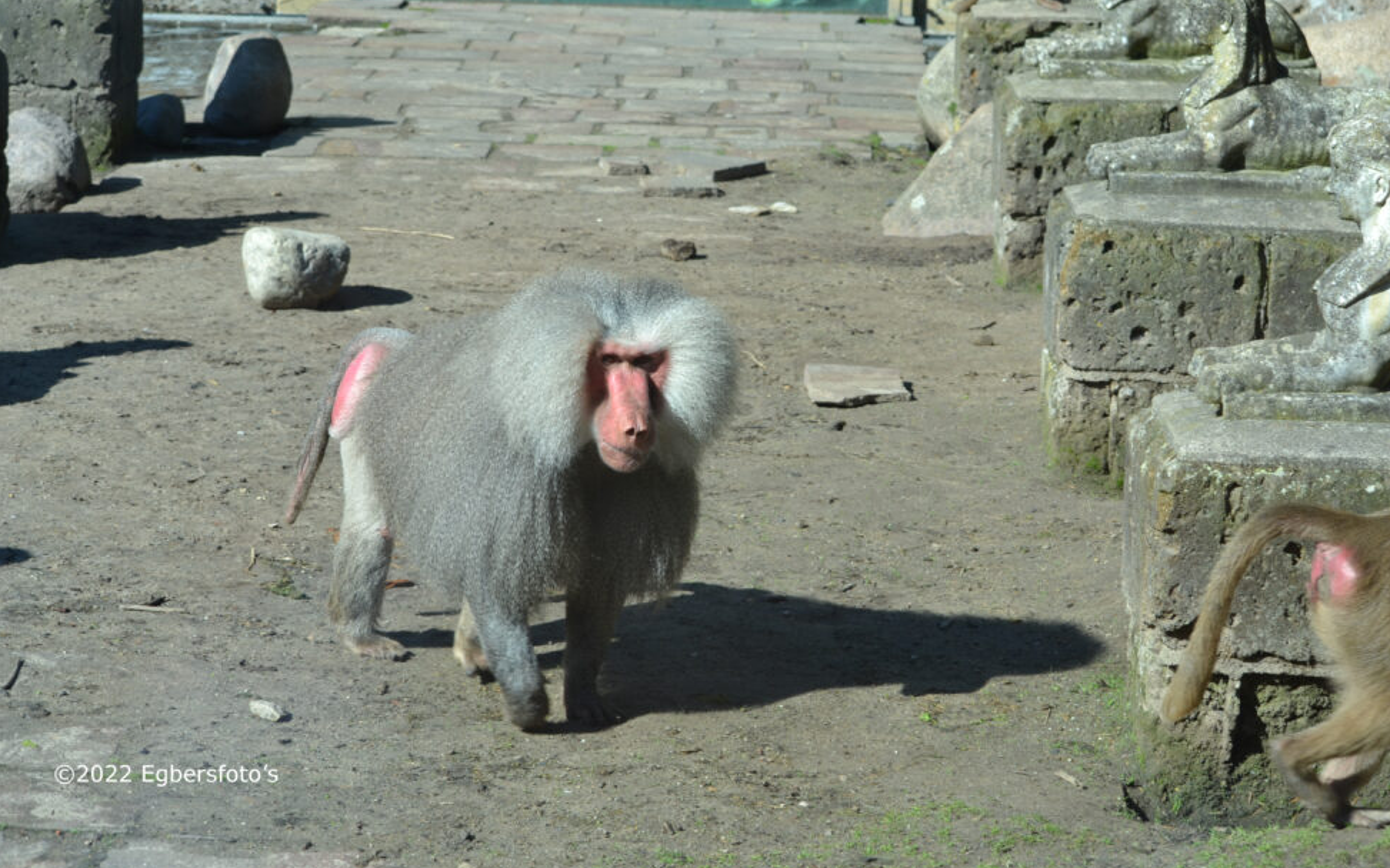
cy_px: 428
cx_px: 706
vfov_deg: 14.8
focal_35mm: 89
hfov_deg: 23.4
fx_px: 3354
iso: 100
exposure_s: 1/200
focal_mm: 55
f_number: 7.1
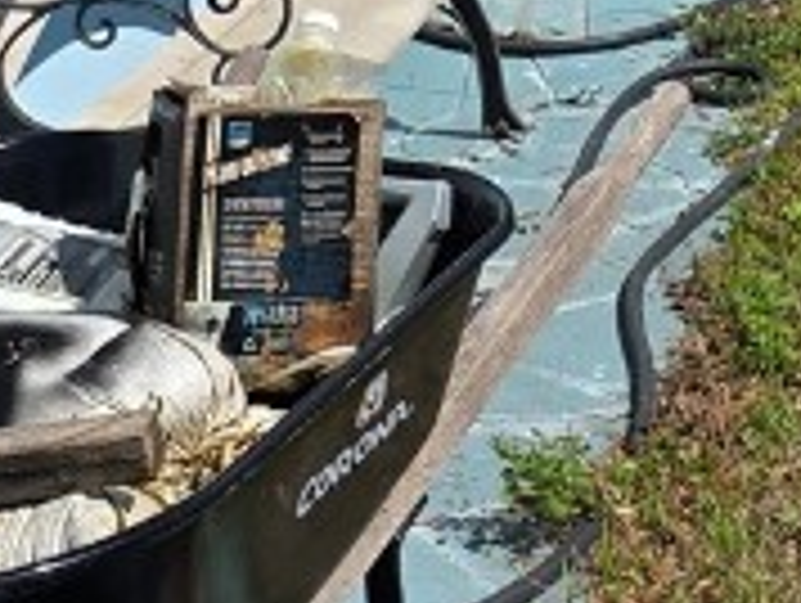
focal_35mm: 132
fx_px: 3059
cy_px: -801
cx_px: 657
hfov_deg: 14.8
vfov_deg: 10.0
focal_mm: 6.3
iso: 12
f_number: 1.7
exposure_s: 1/1425
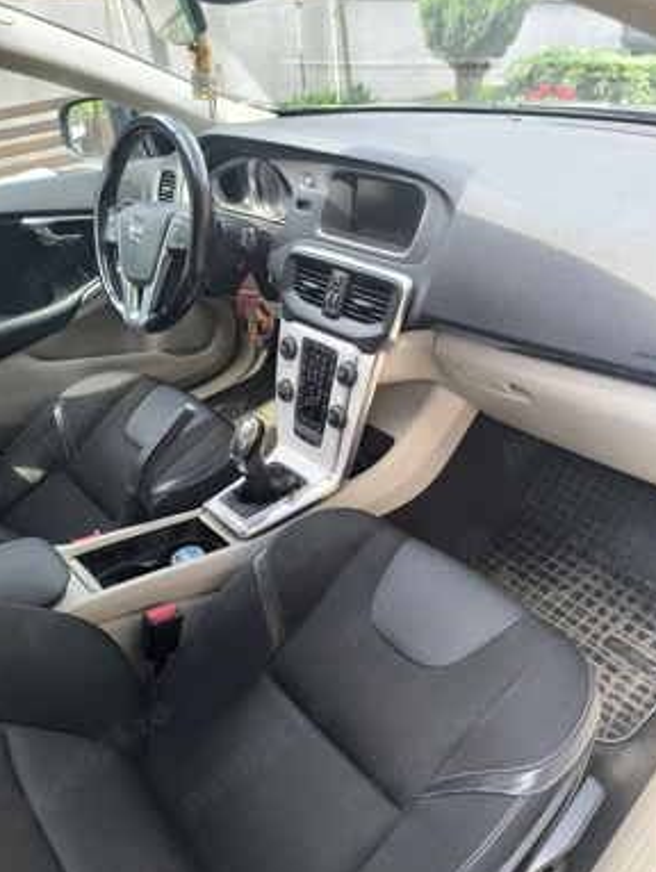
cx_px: 335
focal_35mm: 24
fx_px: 605
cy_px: 446
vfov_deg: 71.5
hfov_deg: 56.9
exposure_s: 1/100
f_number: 1.65
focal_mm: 6.14
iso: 80
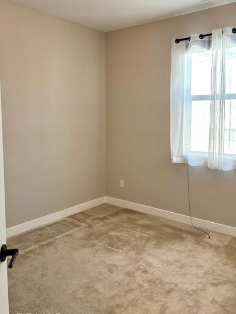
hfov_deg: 45.4
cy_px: 140
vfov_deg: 58.2
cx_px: 129
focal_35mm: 31
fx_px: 282
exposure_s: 1/135
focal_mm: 5.96
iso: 125
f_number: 1.6
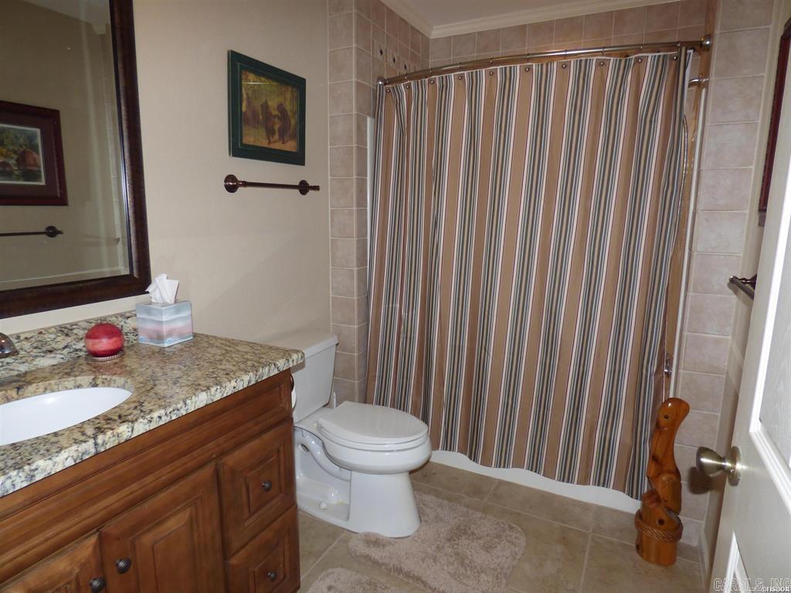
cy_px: 296
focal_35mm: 20
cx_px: 396
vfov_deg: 66.0
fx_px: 457
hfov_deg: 81.7
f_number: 2.8
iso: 200
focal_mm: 3.58
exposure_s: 1/125
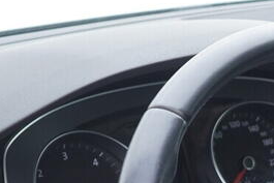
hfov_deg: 14.3
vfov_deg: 9.5
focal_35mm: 139
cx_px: 330
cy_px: 307
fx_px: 1058
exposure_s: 1/40
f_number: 2.8
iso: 200
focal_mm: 24
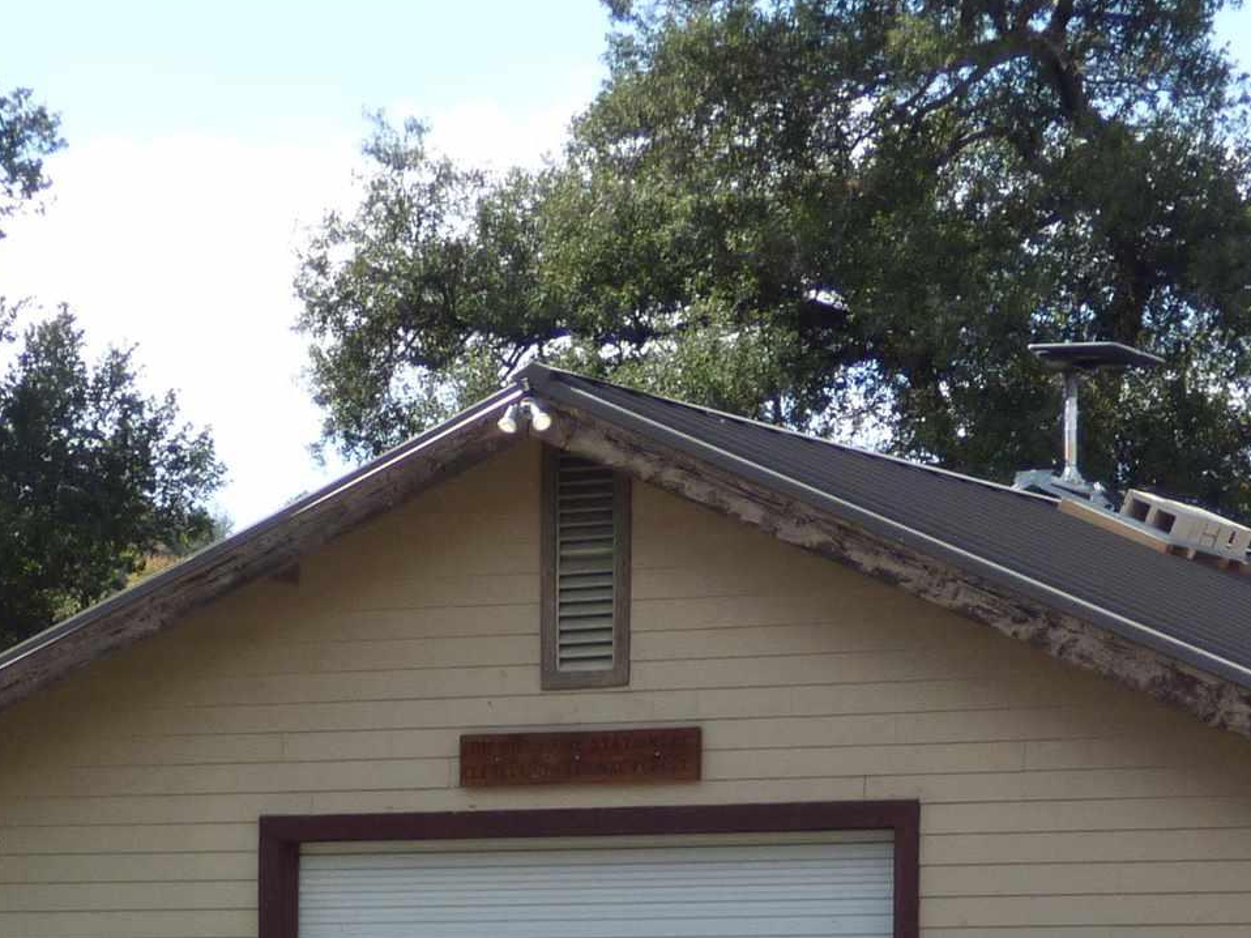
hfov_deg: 11.6
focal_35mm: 170
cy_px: 1475
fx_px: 6142
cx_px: 550
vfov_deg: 8.5
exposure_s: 1/400
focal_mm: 9.51
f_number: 3.9
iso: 100
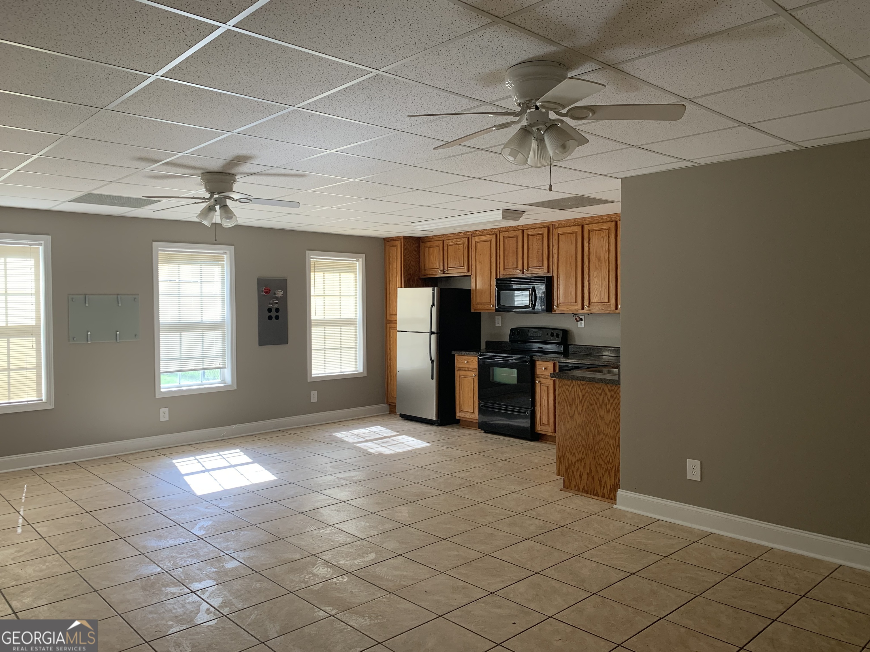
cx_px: 435
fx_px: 653
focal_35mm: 26
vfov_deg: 53.1
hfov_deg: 67.3
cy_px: 326
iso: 64
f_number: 1.8
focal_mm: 4.25
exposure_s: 1/121
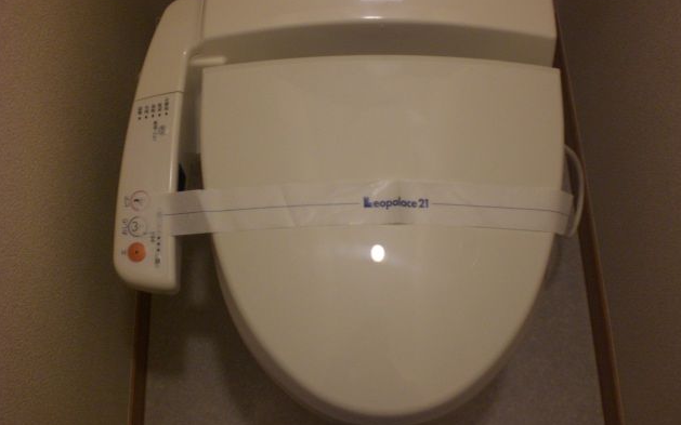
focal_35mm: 41
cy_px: 213
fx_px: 761
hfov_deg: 48.2
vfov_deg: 31.2
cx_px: 343
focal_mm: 6.3
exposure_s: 1/30
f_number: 3.1
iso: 200
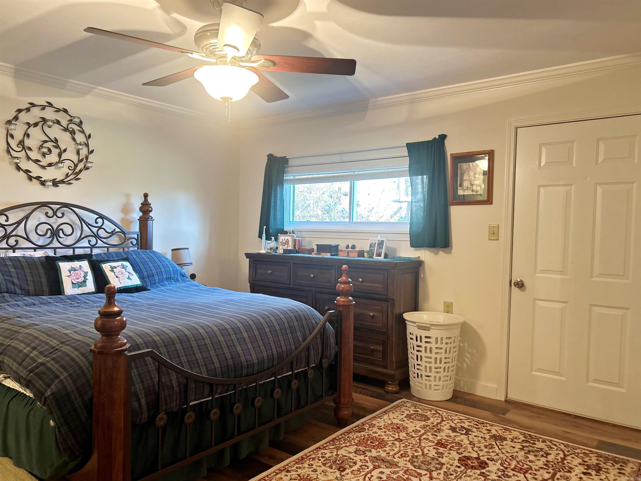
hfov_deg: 67.3
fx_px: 481
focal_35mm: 26
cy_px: 240
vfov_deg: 53.1
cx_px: 320
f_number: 1.5
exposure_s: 1/60
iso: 250
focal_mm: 5.7
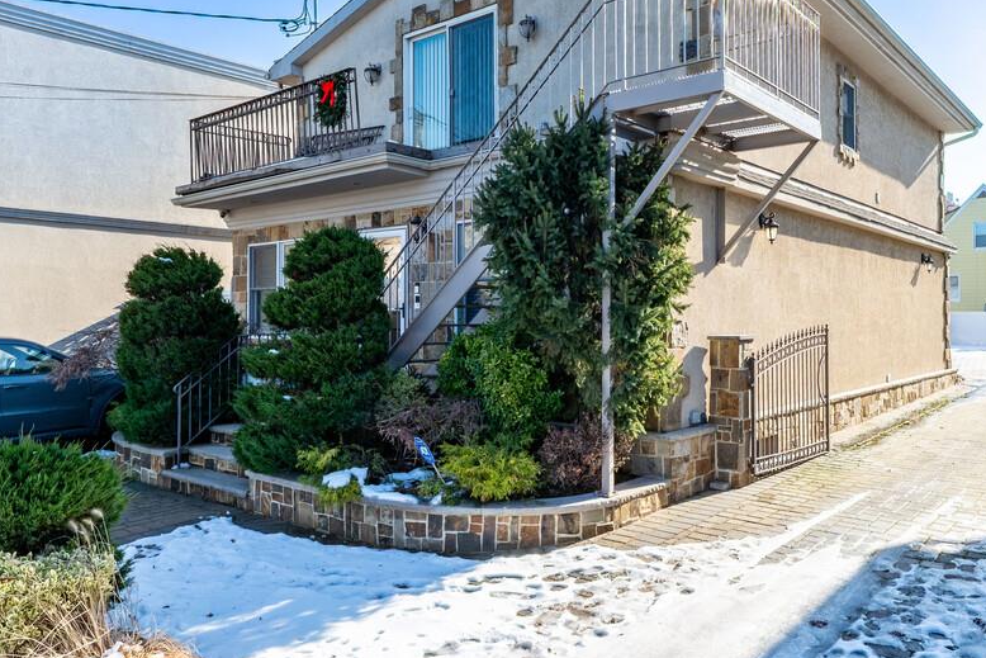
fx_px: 740
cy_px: 283
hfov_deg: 67.4
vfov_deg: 47.8
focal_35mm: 27
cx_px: 493
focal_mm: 14
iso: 800
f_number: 8
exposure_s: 1/5000
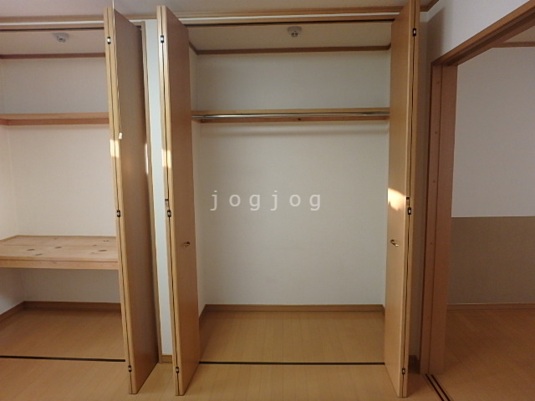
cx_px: 268
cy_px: 200
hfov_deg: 79.0
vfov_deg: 63.4
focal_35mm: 21
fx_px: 325
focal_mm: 3.7
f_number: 3.5
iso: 250
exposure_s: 1/30
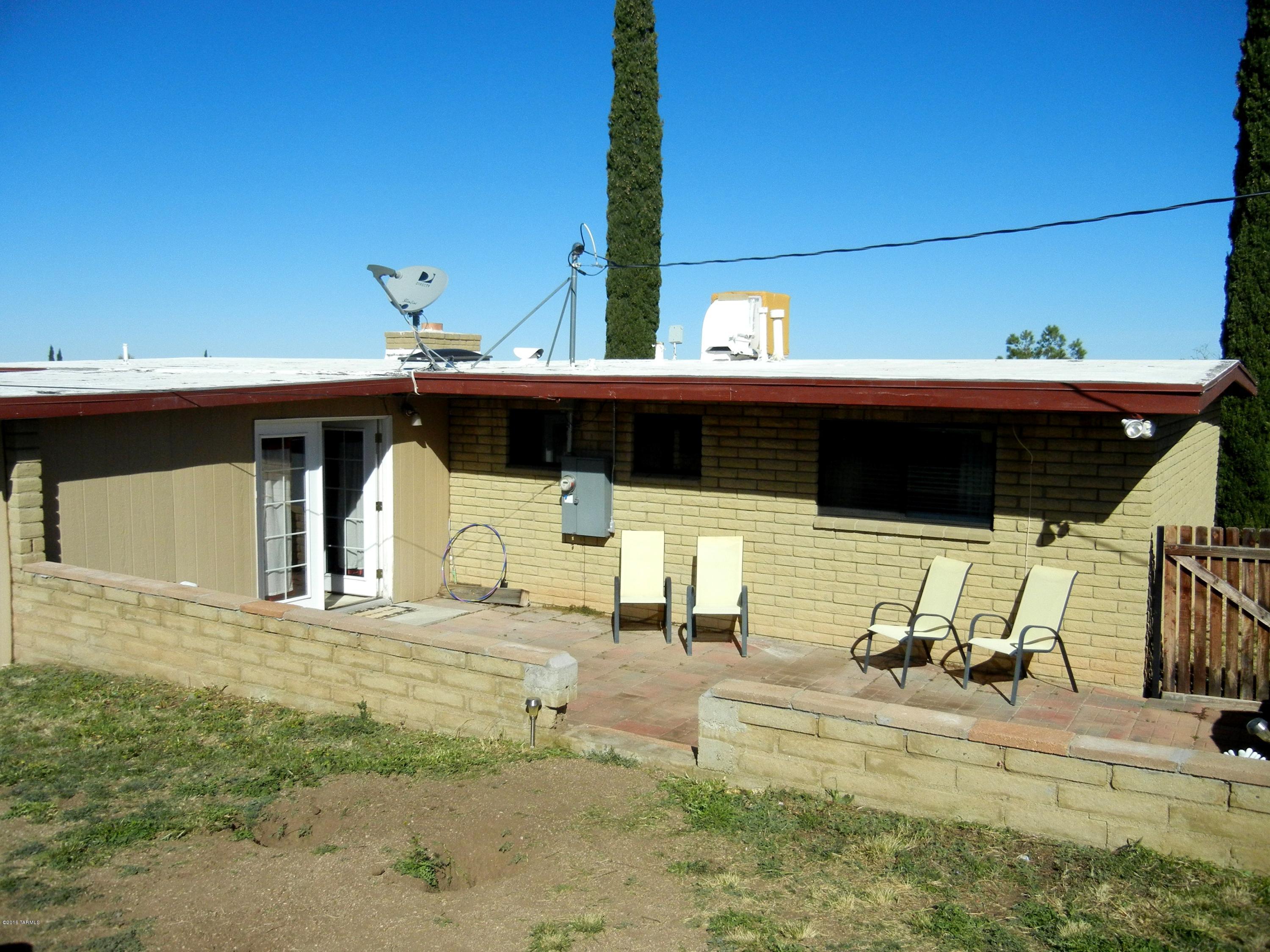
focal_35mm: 30
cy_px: 476
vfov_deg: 46.8
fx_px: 1101
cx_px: 635
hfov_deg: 60.0
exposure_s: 1/1029
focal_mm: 5.4
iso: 230
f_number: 7
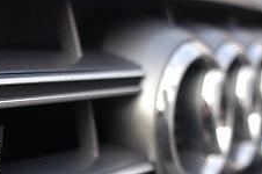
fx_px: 487
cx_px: 59
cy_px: 151
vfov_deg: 19.9
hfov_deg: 29.5
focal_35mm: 67
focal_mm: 24
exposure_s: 1/80
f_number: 3.3
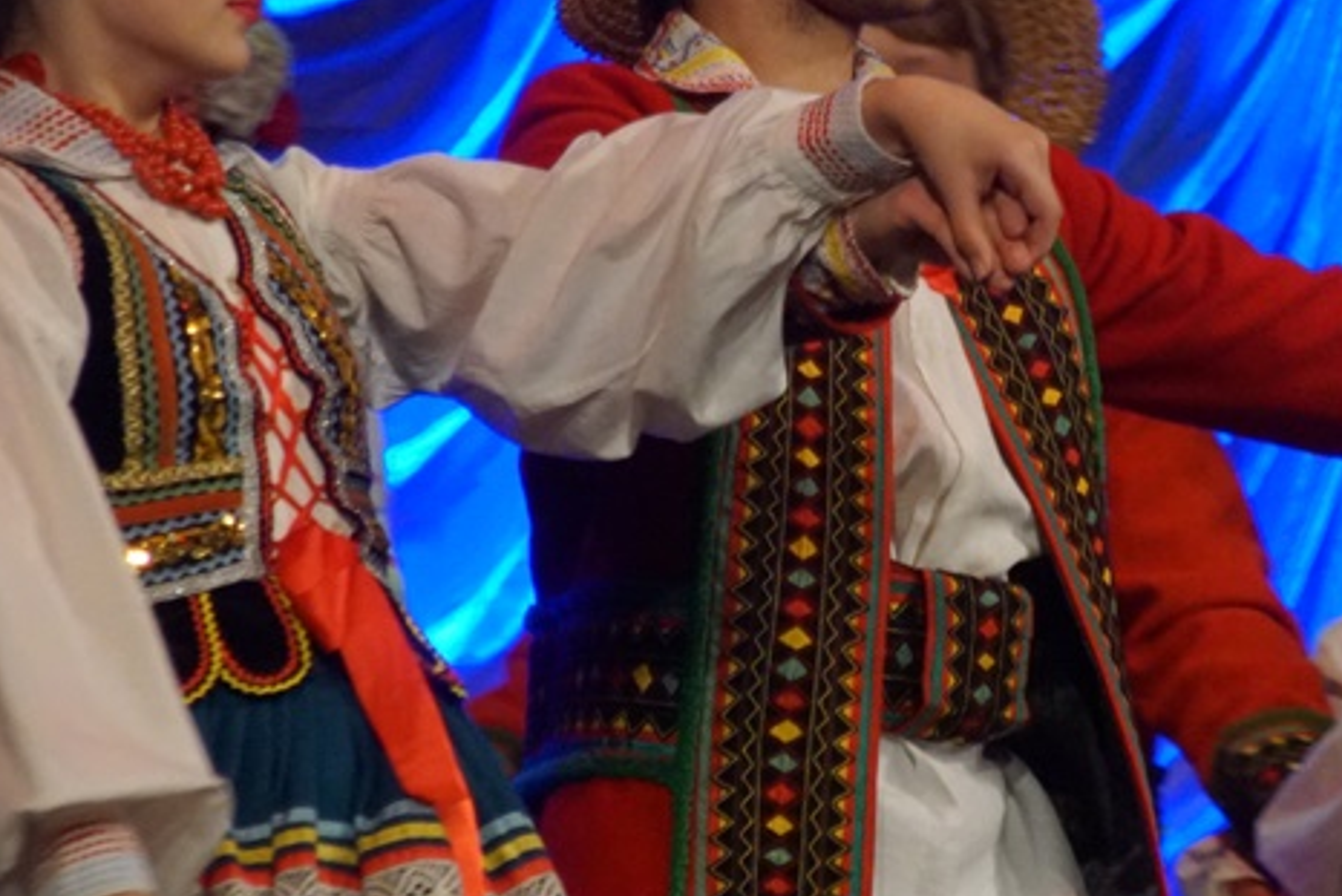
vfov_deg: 2.7
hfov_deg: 4.0
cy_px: 442
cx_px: 901
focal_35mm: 515
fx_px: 19203
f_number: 6.3
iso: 3200
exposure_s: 1/125
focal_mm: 160
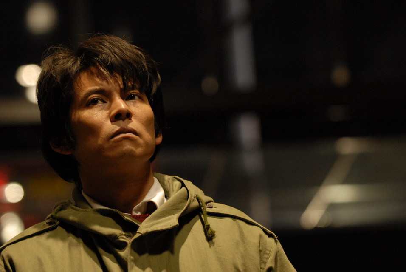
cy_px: 136
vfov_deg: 7.9
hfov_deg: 11.8
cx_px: 203
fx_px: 1965
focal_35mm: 174
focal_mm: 116
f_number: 3.2
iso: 800
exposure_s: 1/80
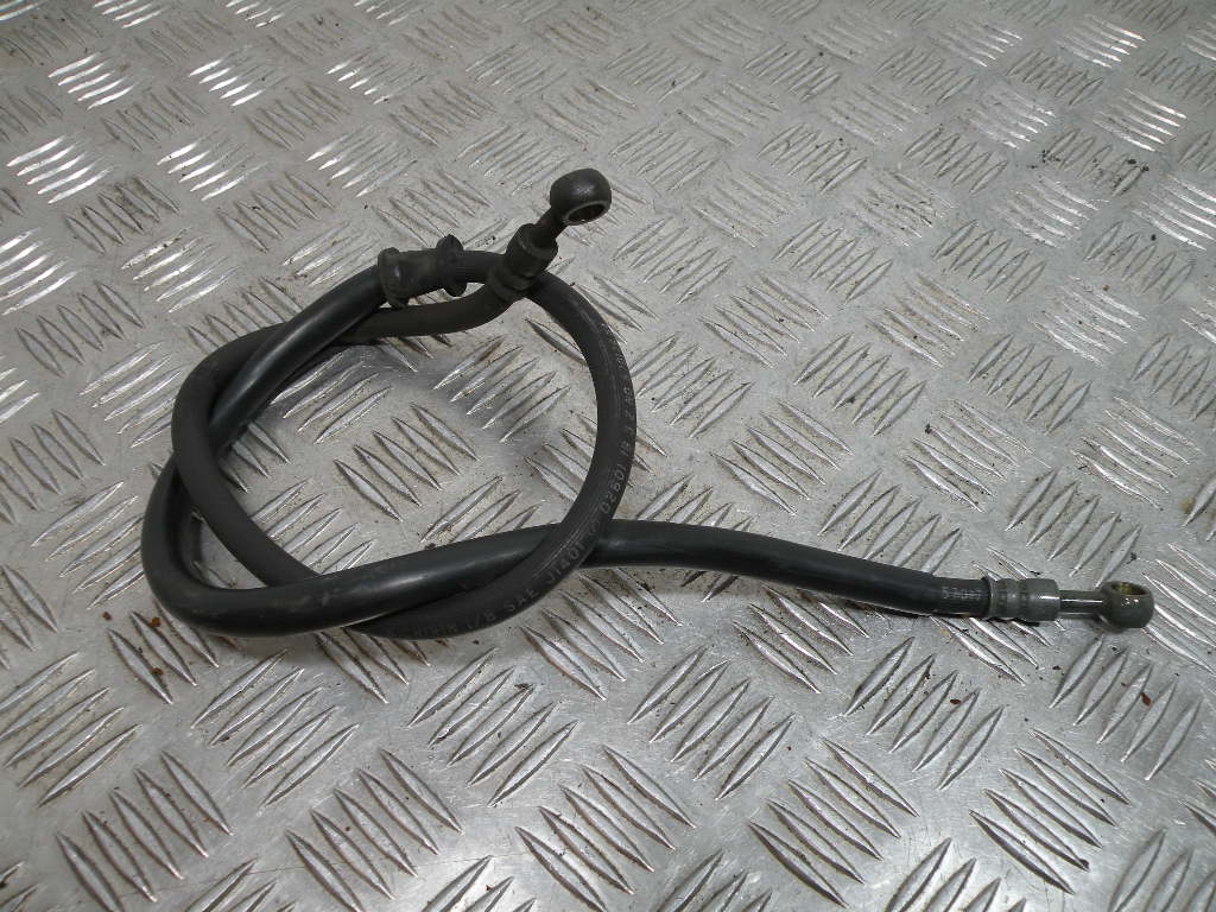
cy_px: 456
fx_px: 948
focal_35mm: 27
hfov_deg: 65.3
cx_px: 608
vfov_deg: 51.4
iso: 64
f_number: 3.2
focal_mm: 4.7
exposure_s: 1/75.8
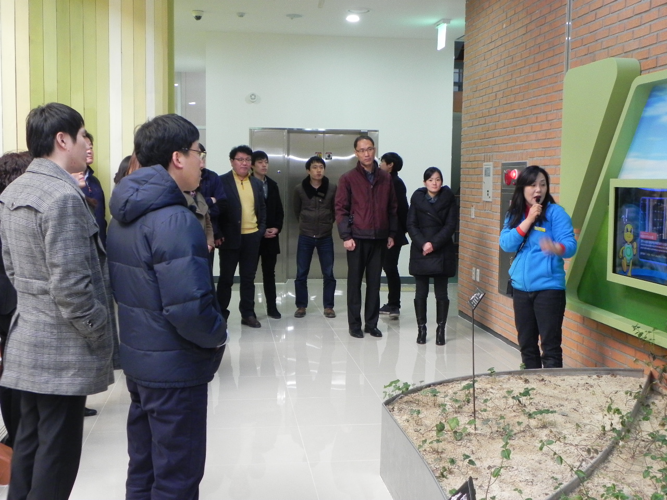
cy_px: 250
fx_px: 790
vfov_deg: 35.1
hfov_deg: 45.8
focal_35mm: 41
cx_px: 334
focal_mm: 7.3
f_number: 3.2
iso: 400
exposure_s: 1/27.7
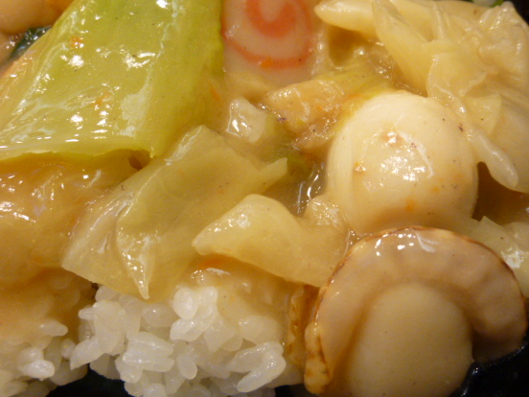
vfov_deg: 48.1
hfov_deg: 61.5
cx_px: 294
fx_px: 443
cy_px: 175
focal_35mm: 29
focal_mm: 4.5
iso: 400
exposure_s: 1/50
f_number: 3.1
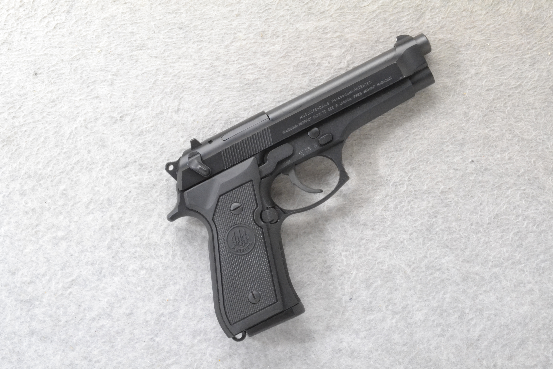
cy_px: 184
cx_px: 276
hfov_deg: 35.1
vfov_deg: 23.8
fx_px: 876
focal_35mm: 57
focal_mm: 38
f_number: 20
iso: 3200
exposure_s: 1/60
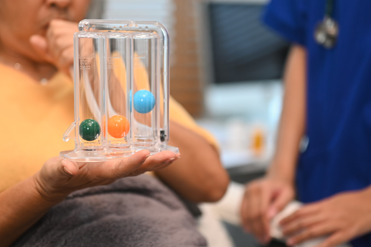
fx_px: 732
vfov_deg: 19.2
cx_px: 148
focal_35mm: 71
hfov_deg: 28.4
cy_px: 115
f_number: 1.8
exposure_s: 1/250
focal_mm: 50
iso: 500
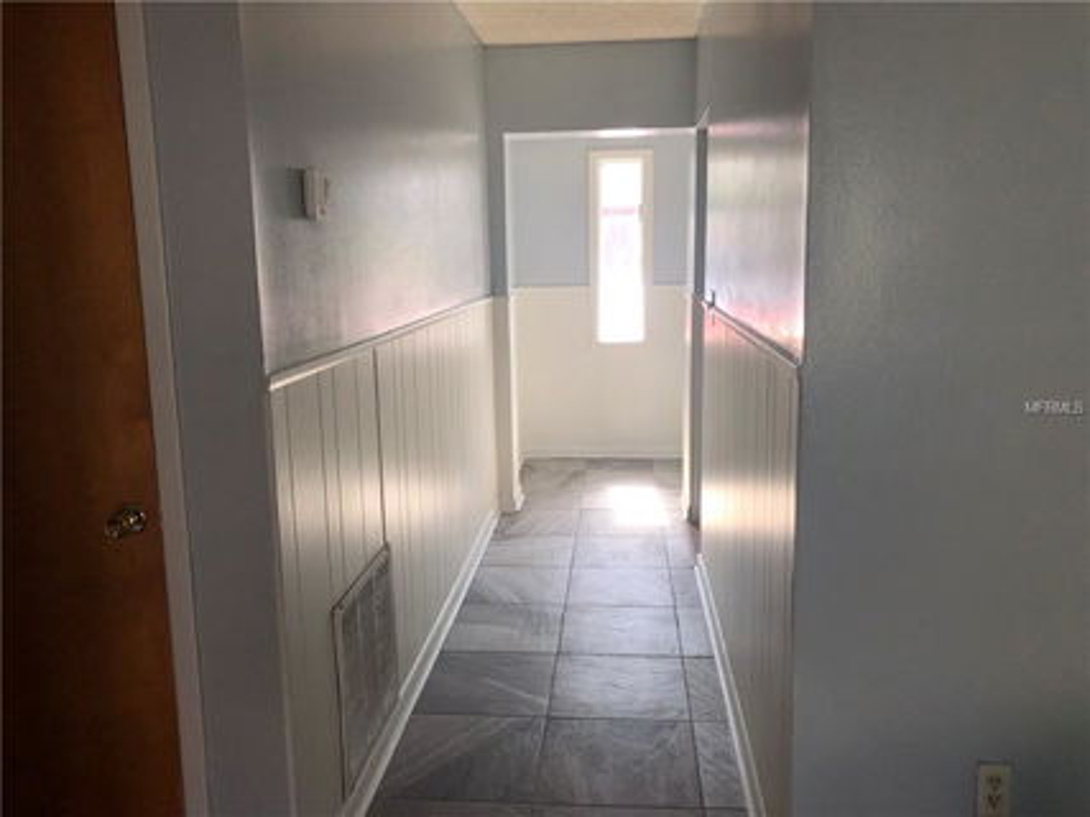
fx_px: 881
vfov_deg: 49.7
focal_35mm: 28
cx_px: 545
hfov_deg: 63.5
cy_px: 408
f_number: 1.8
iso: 50
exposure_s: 1/120
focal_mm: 3.99
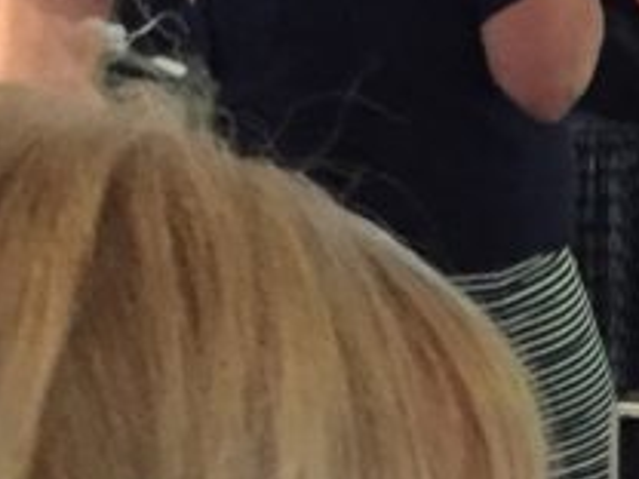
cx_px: 805
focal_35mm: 143
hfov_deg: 13.4
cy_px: 709
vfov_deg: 10.1
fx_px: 2640
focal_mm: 4.15
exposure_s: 1/17
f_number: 2.2
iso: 320
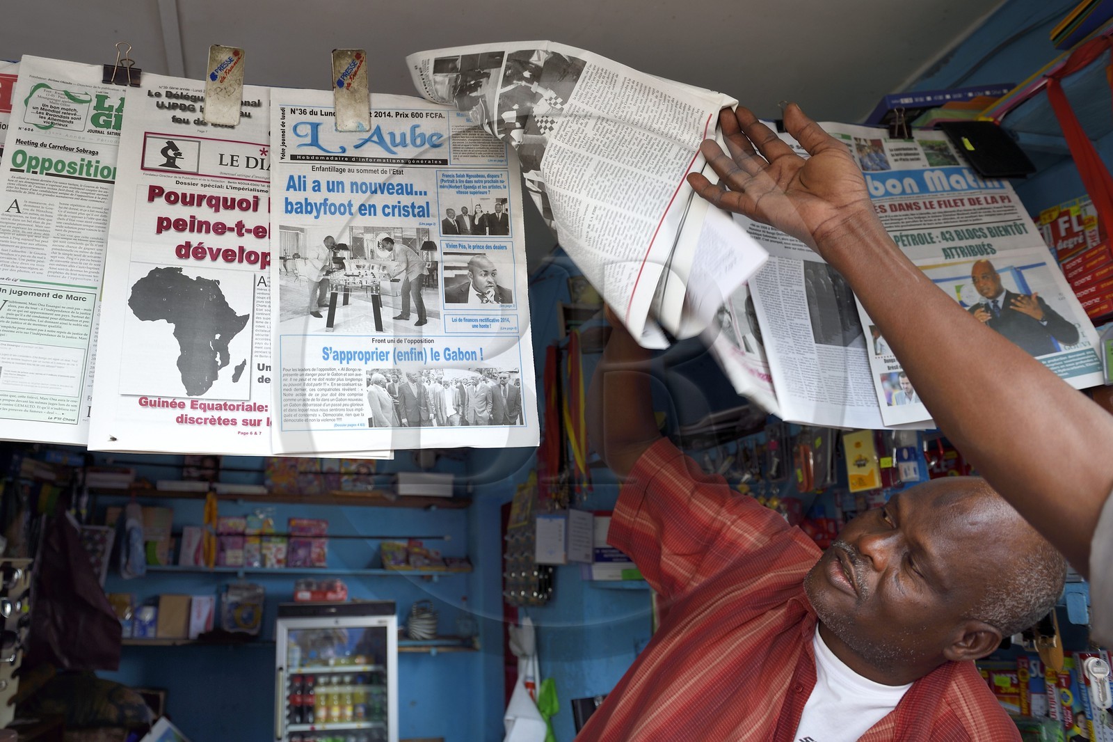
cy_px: 371
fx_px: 742
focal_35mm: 24
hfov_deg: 73.8
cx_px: 556
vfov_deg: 53.1
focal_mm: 24
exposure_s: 1/100
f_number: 5
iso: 200
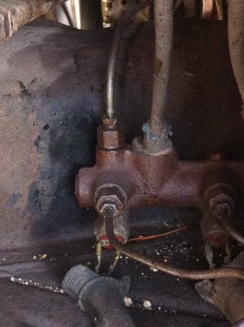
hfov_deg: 19.0
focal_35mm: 77
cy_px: 220
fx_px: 725
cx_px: 167
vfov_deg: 25.2
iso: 400
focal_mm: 3.85
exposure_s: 1/15
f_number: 2.8
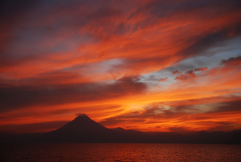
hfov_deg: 49.5
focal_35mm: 39
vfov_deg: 34.3
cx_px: 120
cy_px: 81
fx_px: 261
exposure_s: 1/60
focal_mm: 26
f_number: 4
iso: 125
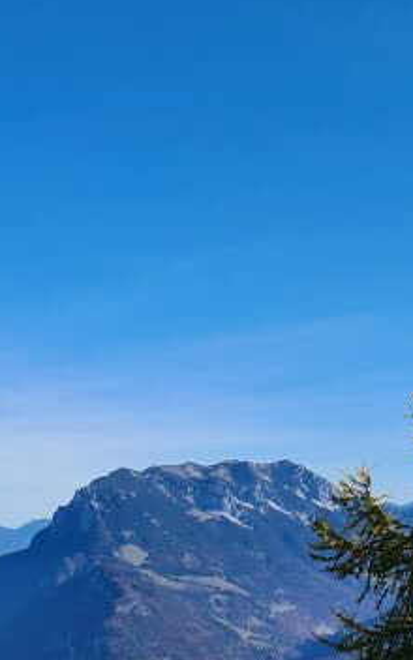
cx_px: -77
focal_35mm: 77
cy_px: 497
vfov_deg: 26.5
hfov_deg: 16.3
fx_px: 1387
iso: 50
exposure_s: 1/1080
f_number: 1.8
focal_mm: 7
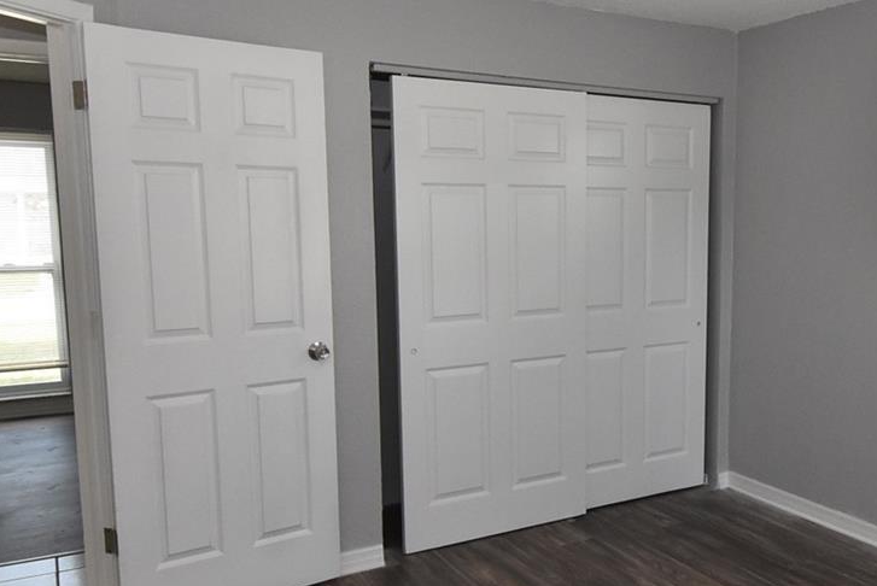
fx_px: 805
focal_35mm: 33
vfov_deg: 40.0
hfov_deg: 55.5
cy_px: 317
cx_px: 614
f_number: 8
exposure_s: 1/125
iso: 1600
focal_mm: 10
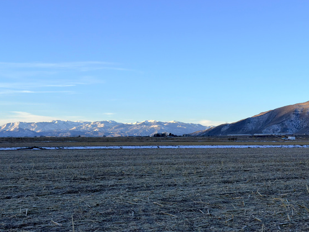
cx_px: 148
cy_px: 115
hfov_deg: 34.9
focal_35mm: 55
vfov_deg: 26.5
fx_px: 491
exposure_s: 1/2494
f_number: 1.78
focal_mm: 6.76
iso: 64
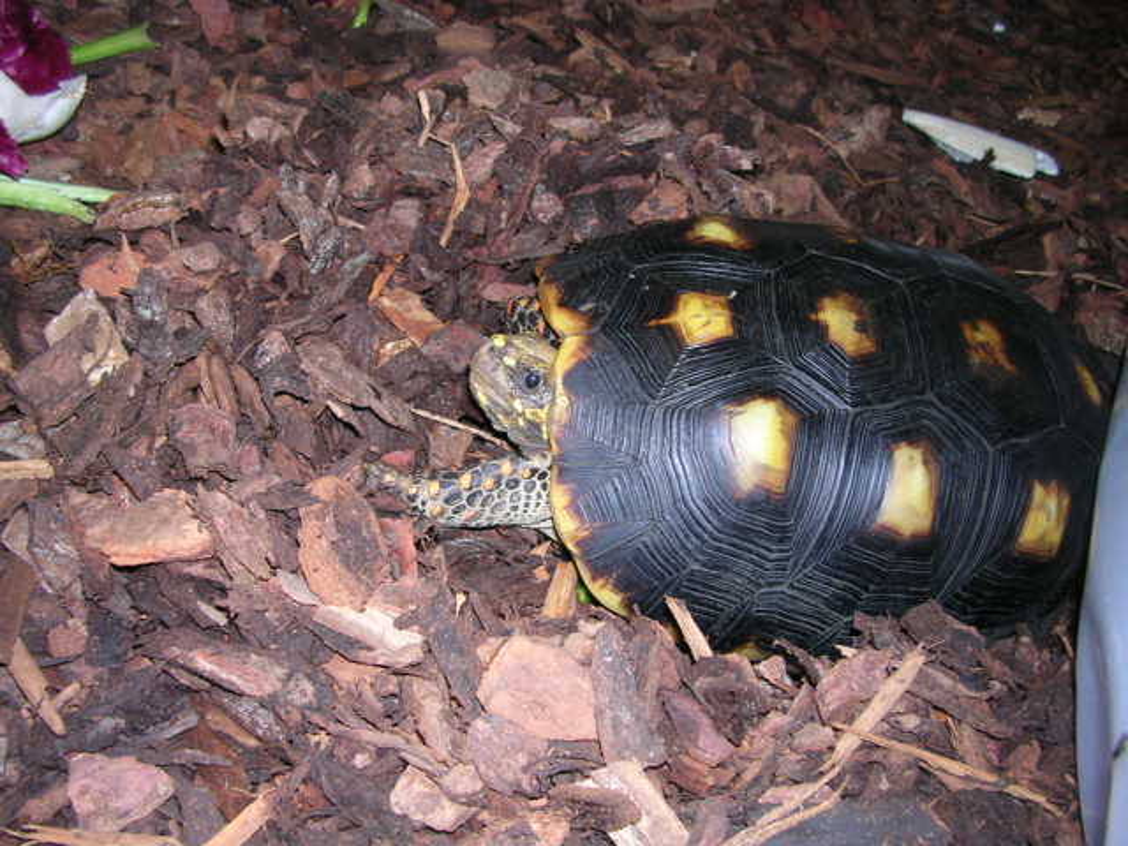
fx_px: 1238
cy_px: 423
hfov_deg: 49.0
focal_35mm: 38
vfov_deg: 37.7
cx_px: 564
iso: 100
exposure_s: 1/60.1
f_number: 2.8
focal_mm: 5.8
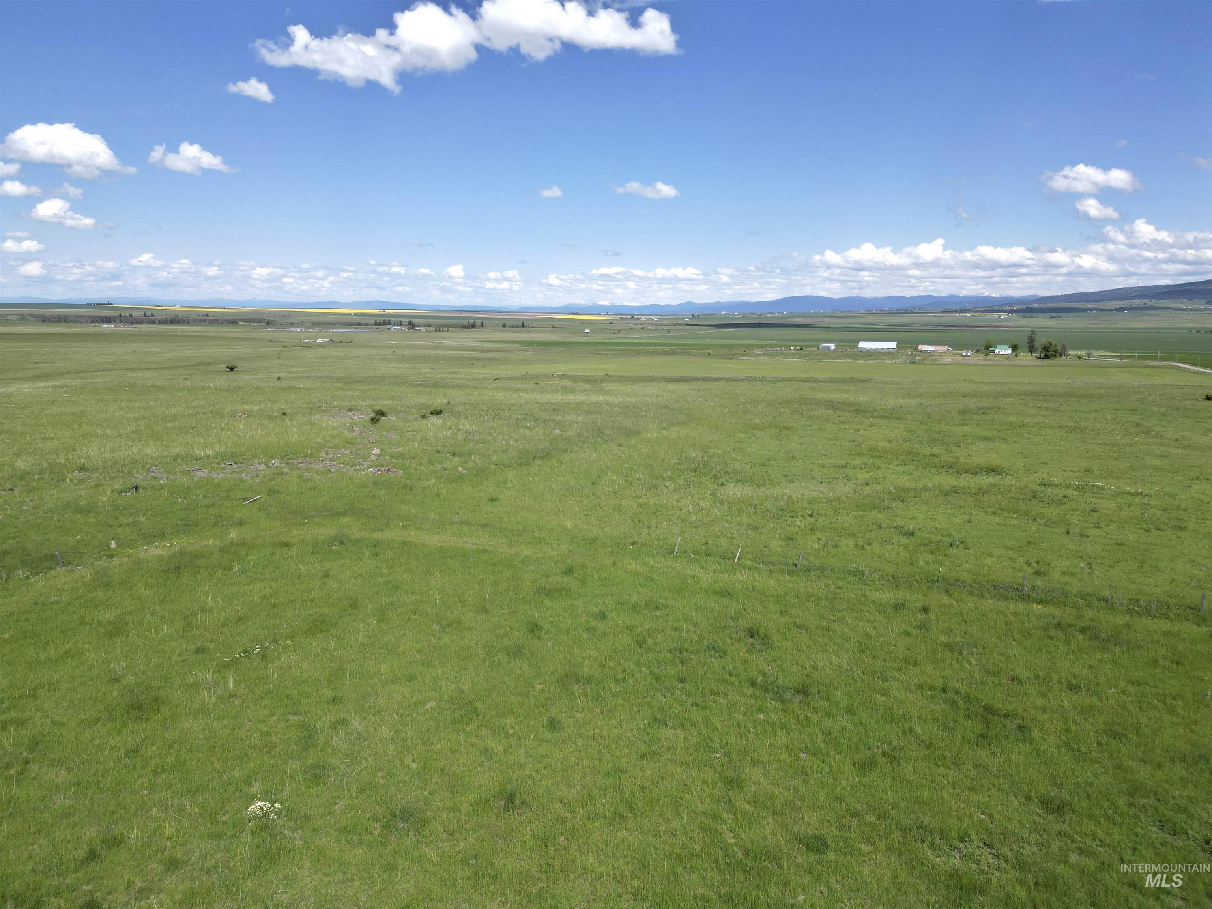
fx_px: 840
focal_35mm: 24
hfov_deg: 71.6
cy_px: 454
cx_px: 606
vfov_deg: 56.8
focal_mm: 6.72
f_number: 1.7
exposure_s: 1/3200
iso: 110
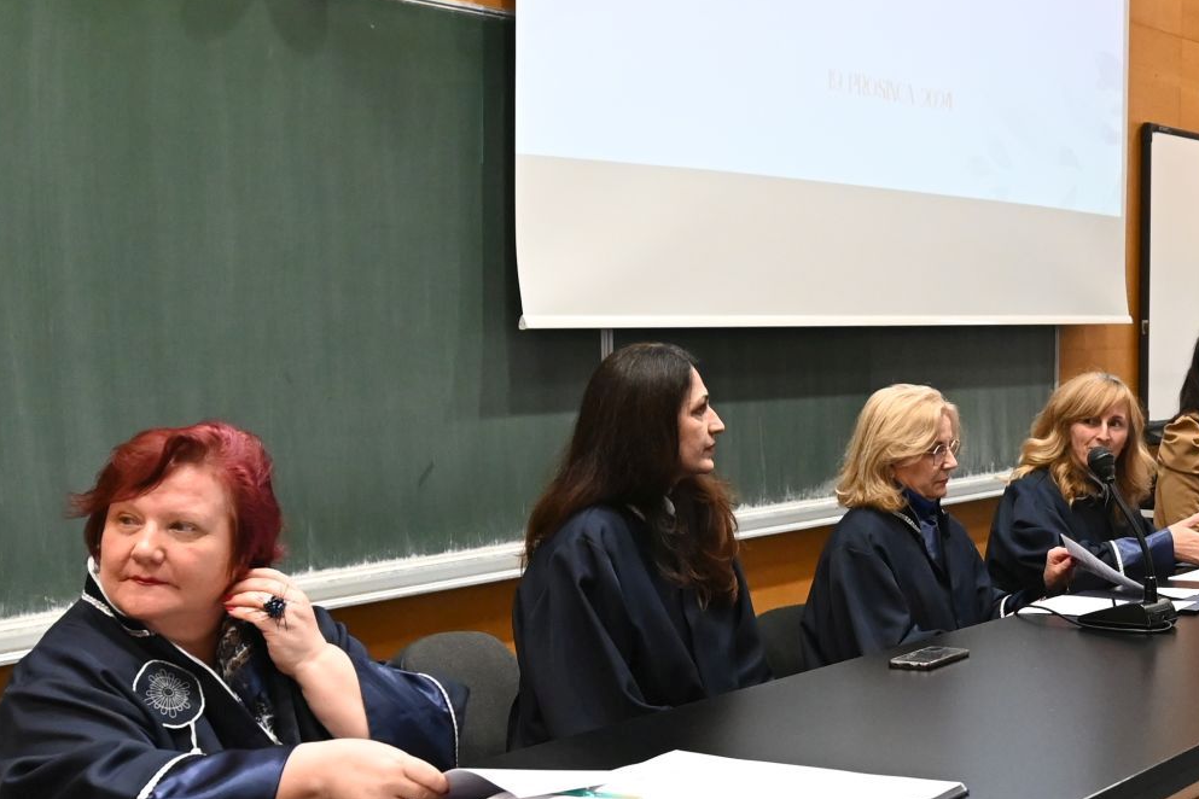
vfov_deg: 23.3
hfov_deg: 32.9
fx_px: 1932
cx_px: 1057
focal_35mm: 58
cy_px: 494
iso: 3200
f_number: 2.5
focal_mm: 20
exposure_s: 1/250
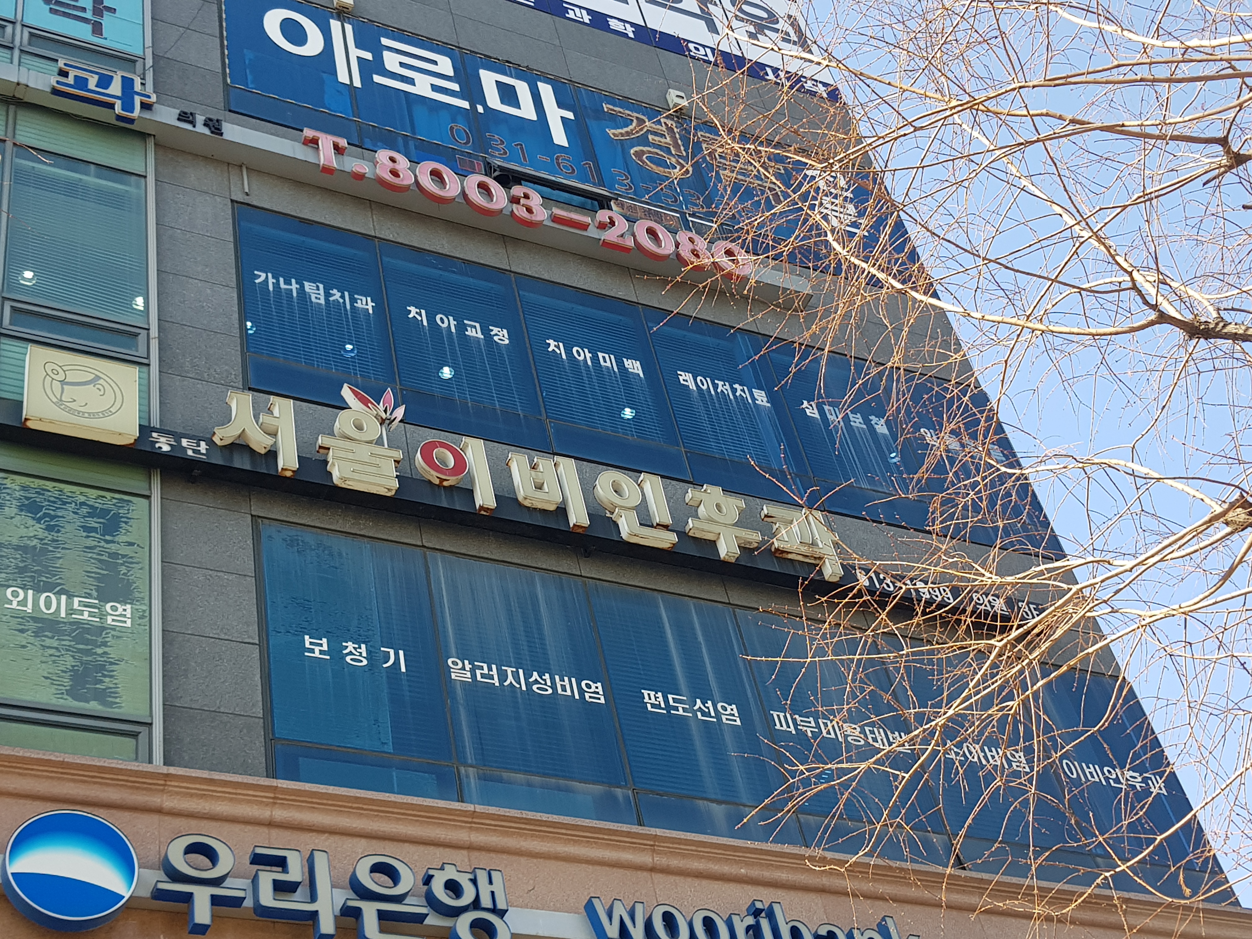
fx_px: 940
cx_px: 626
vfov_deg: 53.1
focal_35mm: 26
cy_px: 470
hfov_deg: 67.3
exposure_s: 1/590
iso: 40
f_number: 1.7
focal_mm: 4.2
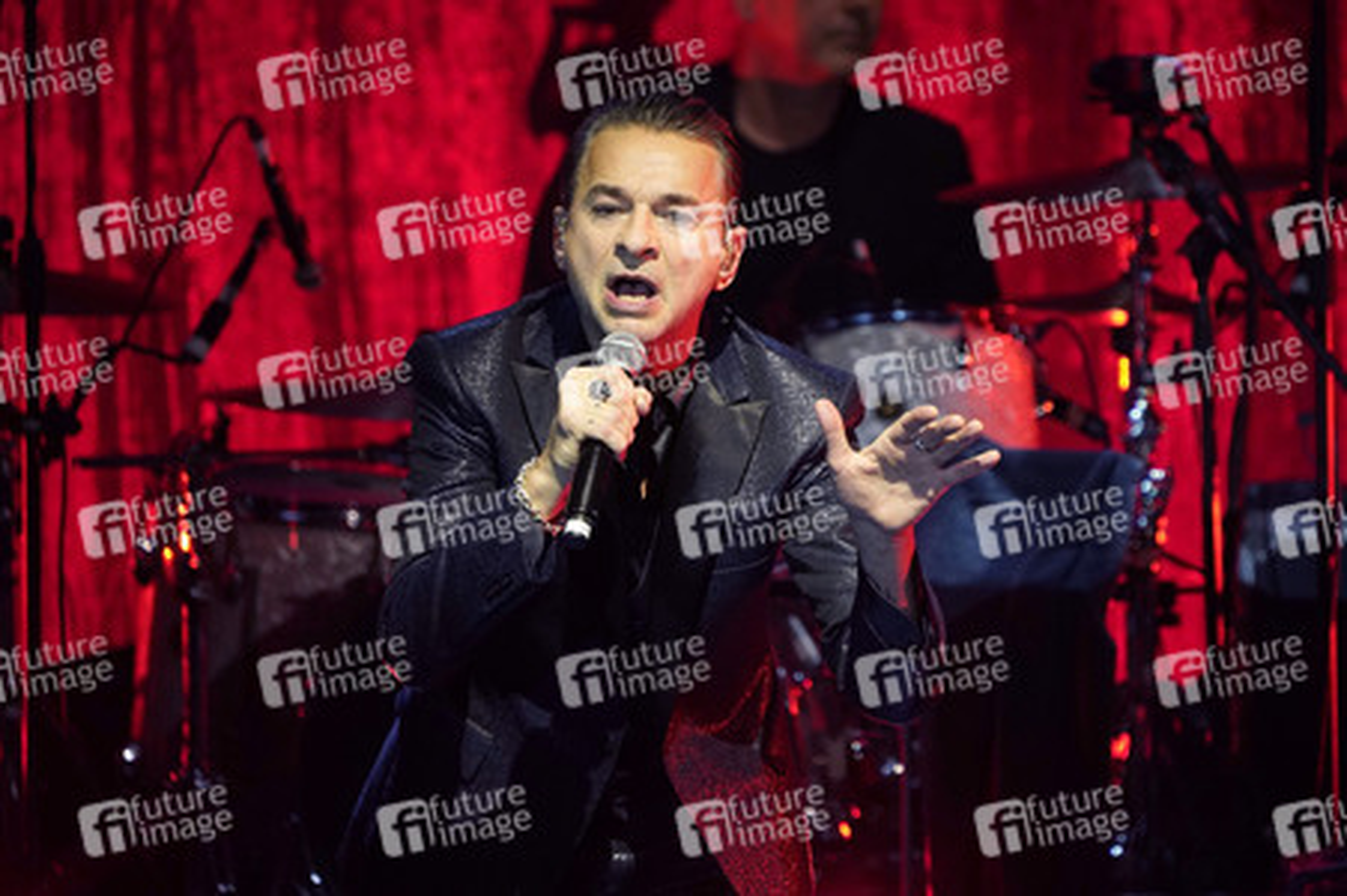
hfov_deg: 3.4
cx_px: 674
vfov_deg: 2.3
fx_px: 22433
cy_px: 448
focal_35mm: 600
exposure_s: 1/320
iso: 4000
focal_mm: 600
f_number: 6.3
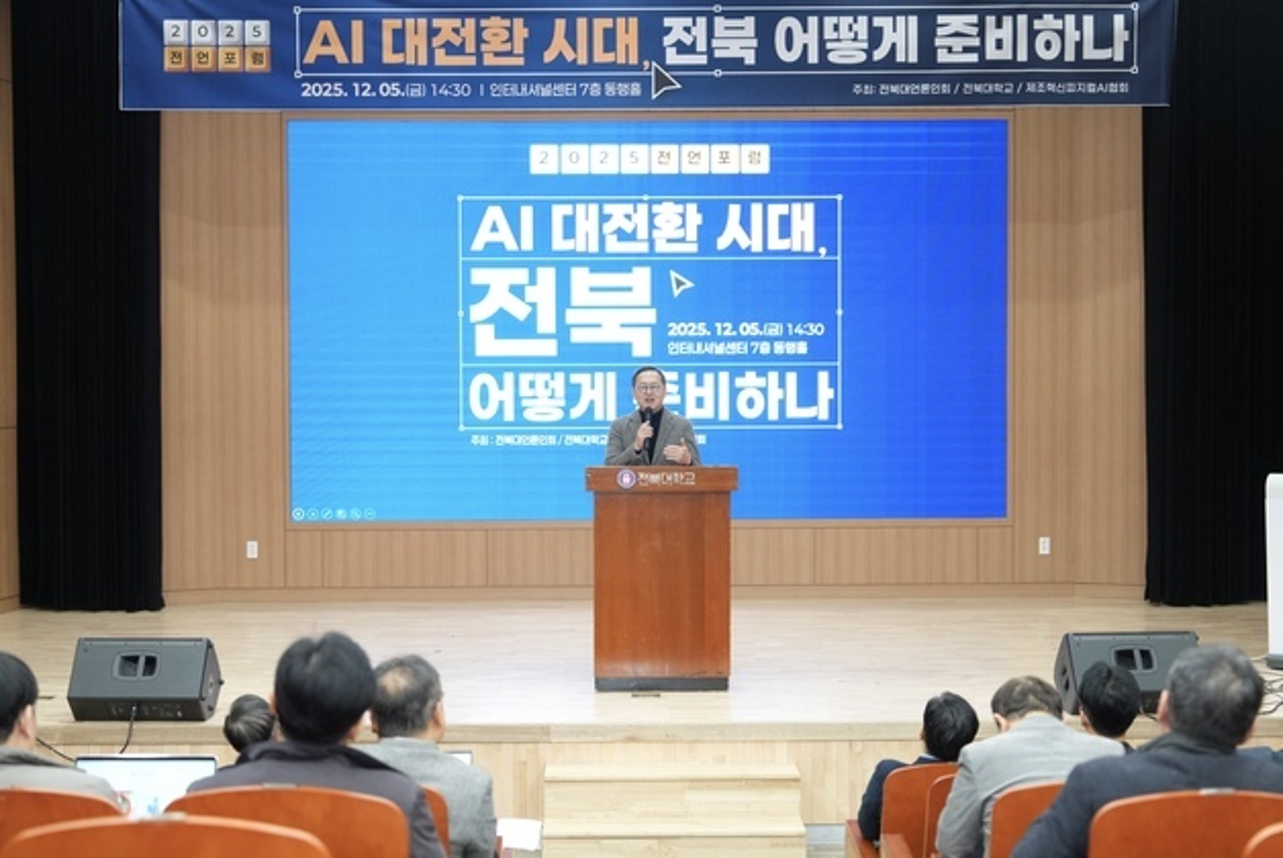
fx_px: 1926
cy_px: 429
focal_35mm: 54
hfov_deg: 36.8
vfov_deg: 25.1
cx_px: 642
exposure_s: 1/125
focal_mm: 54
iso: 1250
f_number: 2.8
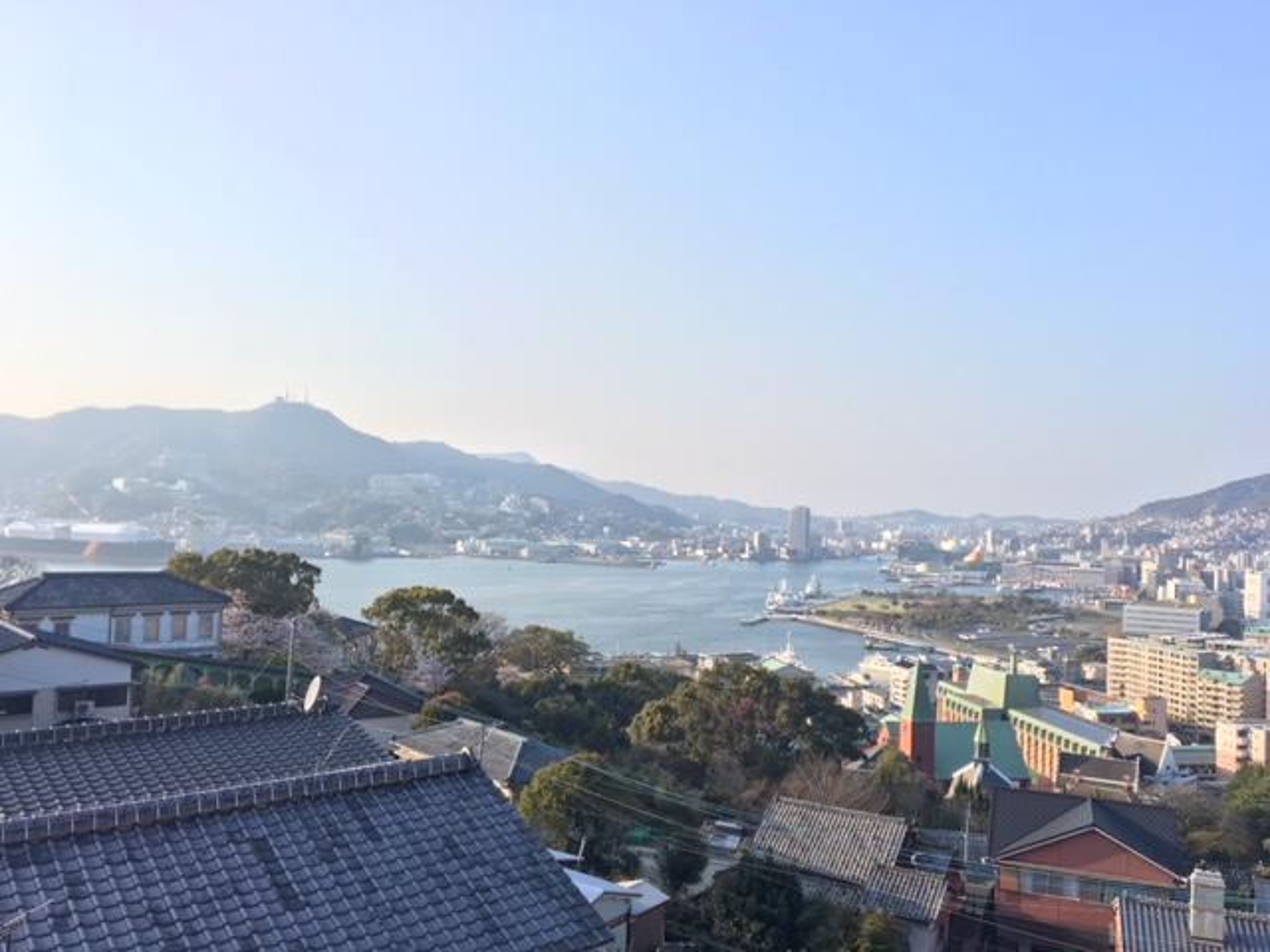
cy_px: 476
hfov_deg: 61.7
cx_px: 635
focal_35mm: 29
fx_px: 1064
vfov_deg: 48.2
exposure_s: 1/615
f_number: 2.2
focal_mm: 4.2
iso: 25
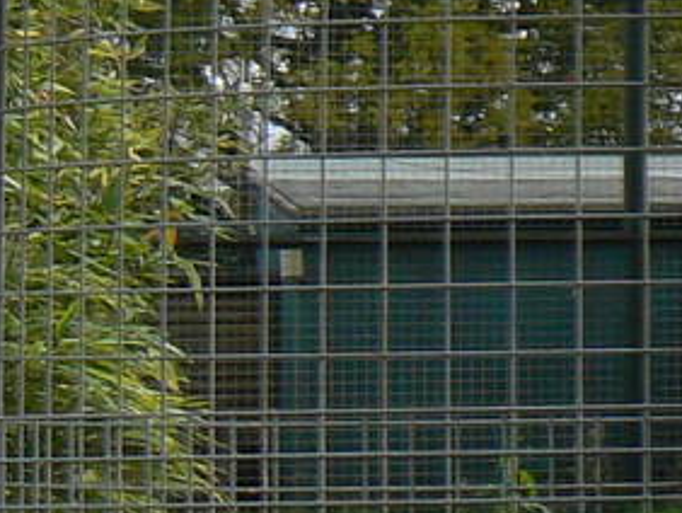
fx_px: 4023
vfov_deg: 7.2
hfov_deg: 8.7
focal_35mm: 204
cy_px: -123
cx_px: 1688
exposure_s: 1/200
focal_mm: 6
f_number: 5.6
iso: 80
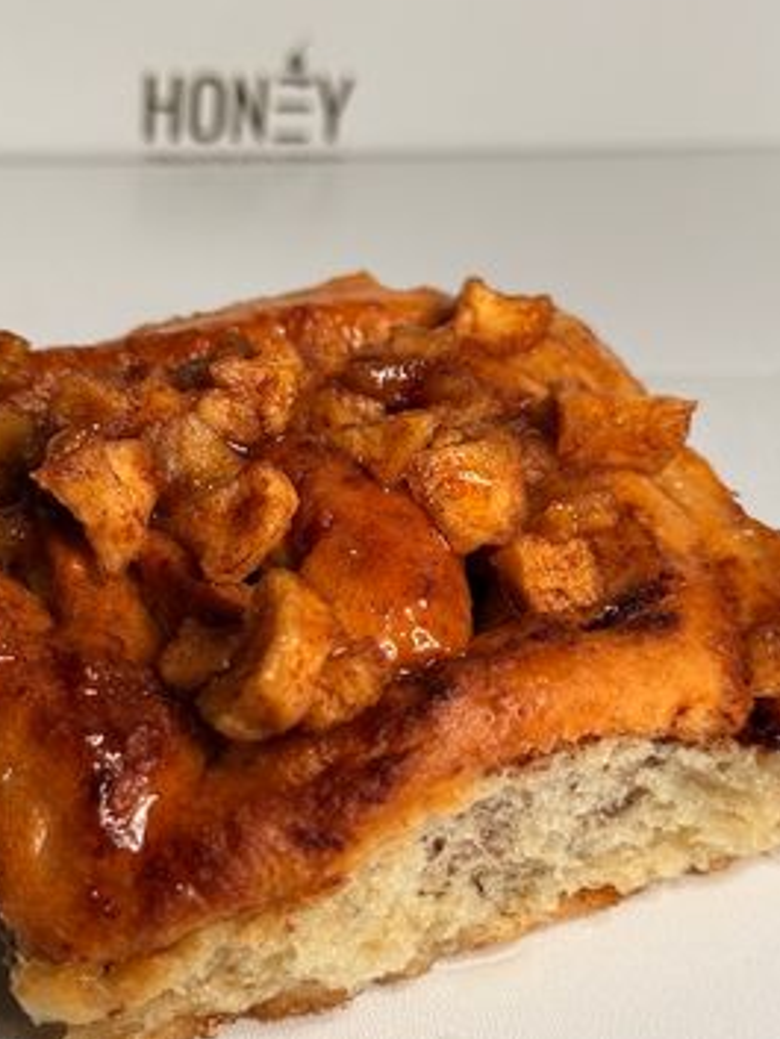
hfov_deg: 25.2
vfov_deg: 33.2
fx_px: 1741
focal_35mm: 58
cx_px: 380
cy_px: 534
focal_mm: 6.76
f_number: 1.78
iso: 64
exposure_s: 1/3534
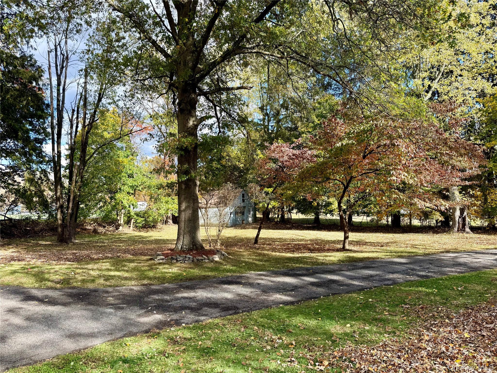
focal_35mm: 24
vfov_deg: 56.8
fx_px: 345
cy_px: 186
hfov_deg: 71.6
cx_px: 248
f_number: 1.78
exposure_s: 1/1174
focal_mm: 6.76
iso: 100
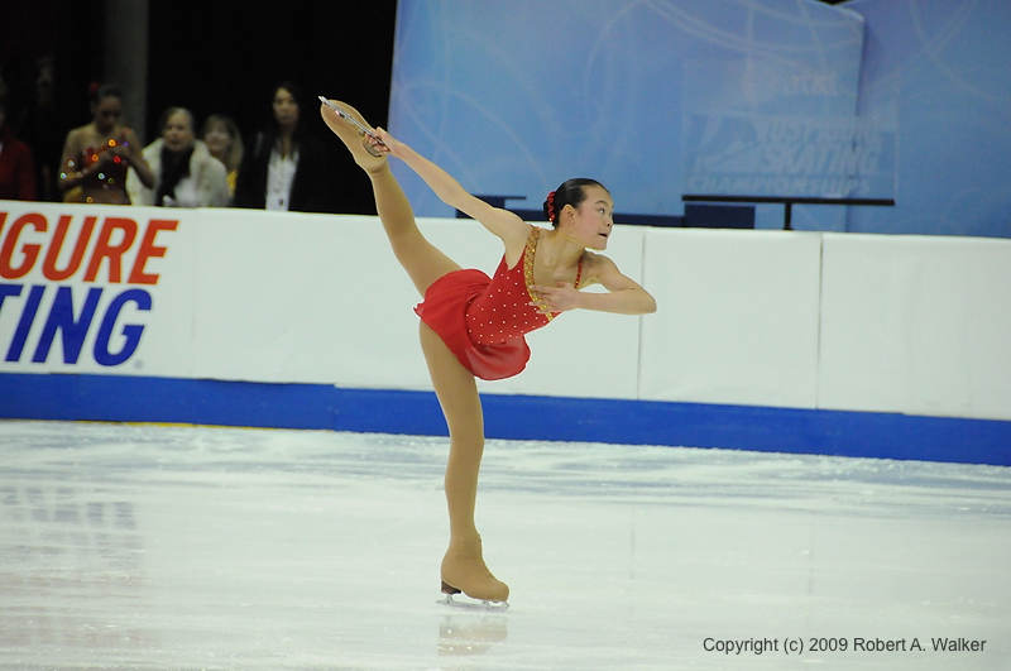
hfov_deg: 6.9
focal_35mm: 300
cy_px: 336
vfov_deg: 4.6
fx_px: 8413
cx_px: 506
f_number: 5.6
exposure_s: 1/800
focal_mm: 200
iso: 3200
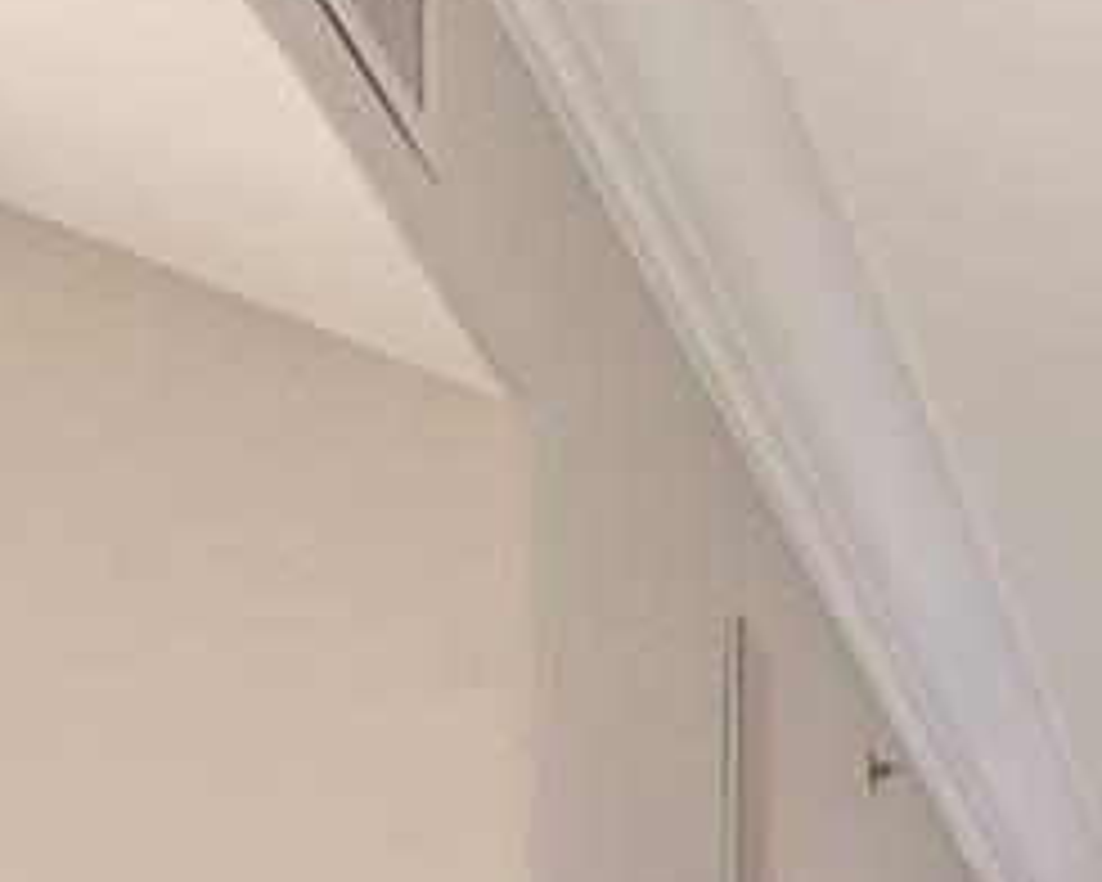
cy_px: 2038
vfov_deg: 13.1
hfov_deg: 11.0
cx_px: 3445
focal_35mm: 92
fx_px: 3001
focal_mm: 10
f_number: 10
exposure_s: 1/125
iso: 800
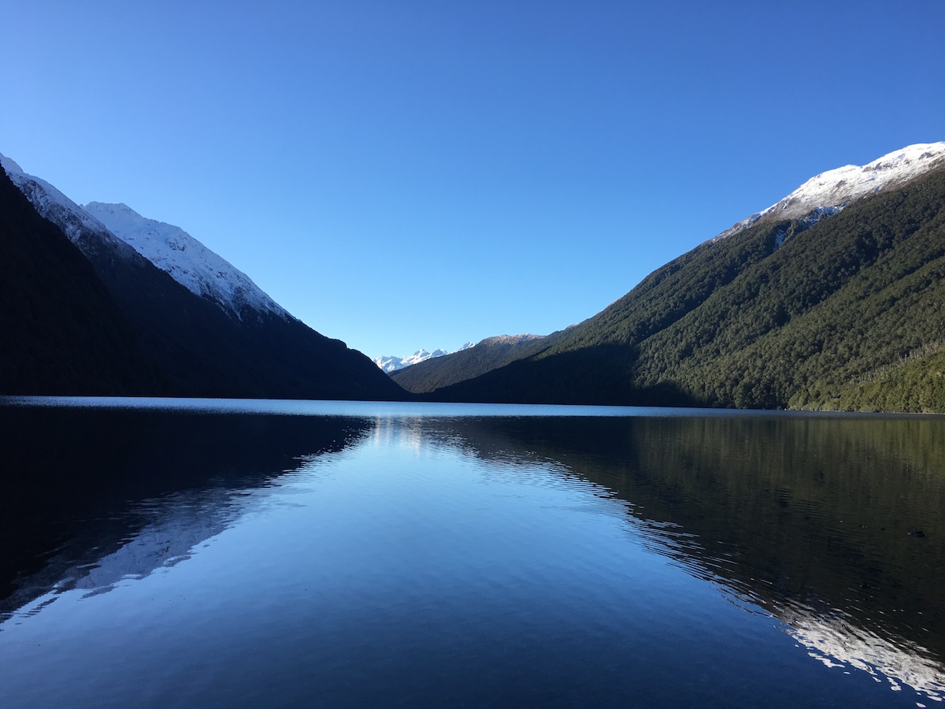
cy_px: 354
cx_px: 472
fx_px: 792
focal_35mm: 29
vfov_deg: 48.2
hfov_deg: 61.7
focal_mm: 4.15
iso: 25
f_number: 2.2
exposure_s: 1/864
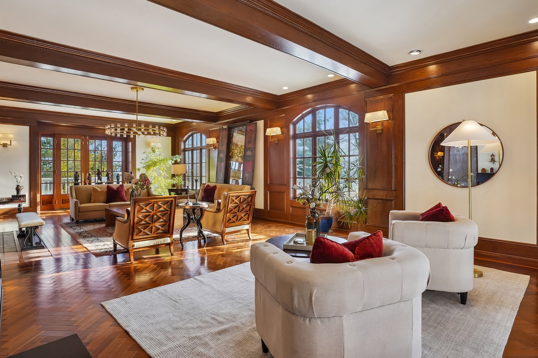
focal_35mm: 19
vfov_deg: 64.5
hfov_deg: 86.9
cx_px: 272
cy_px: 172
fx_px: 284
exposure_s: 1/100
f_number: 8
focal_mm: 16
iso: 400
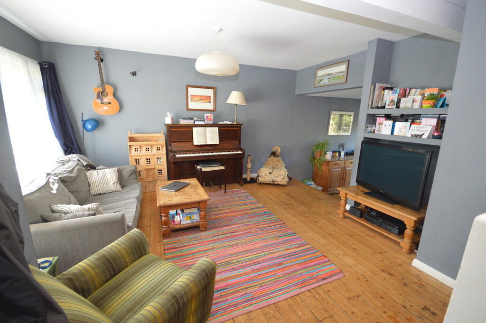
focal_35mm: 15
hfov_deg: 100.4
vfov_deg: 77.2
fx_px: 202
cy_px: 162
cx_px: 243
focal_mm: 10
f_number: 4
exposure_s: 1/60
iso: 900
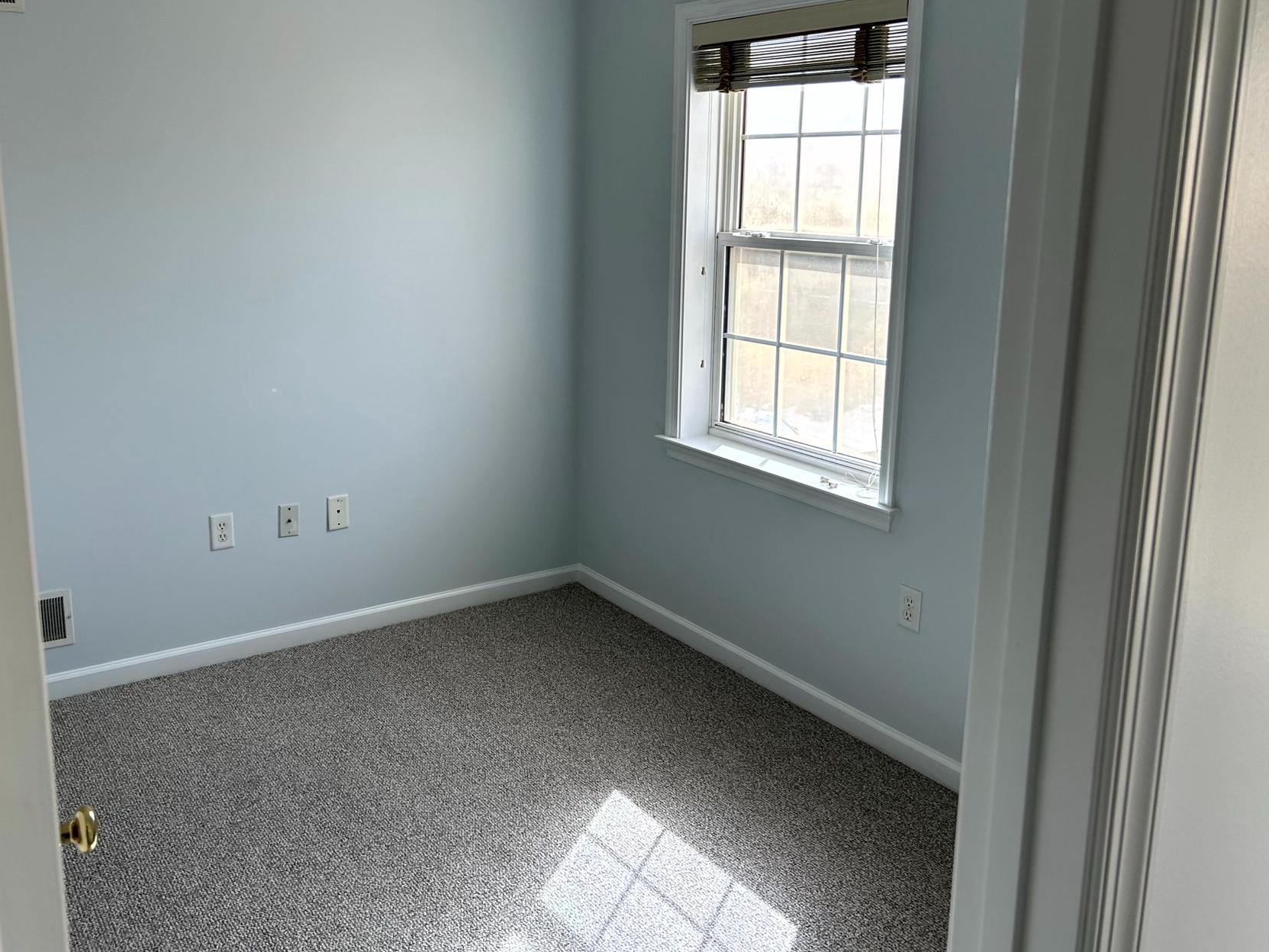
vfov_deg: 44.0
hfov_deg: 56.4
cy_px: 402
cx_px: 513
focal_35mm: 32
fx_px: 1173
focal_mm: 5.7
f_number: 1.5
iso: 40
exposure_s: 1/293
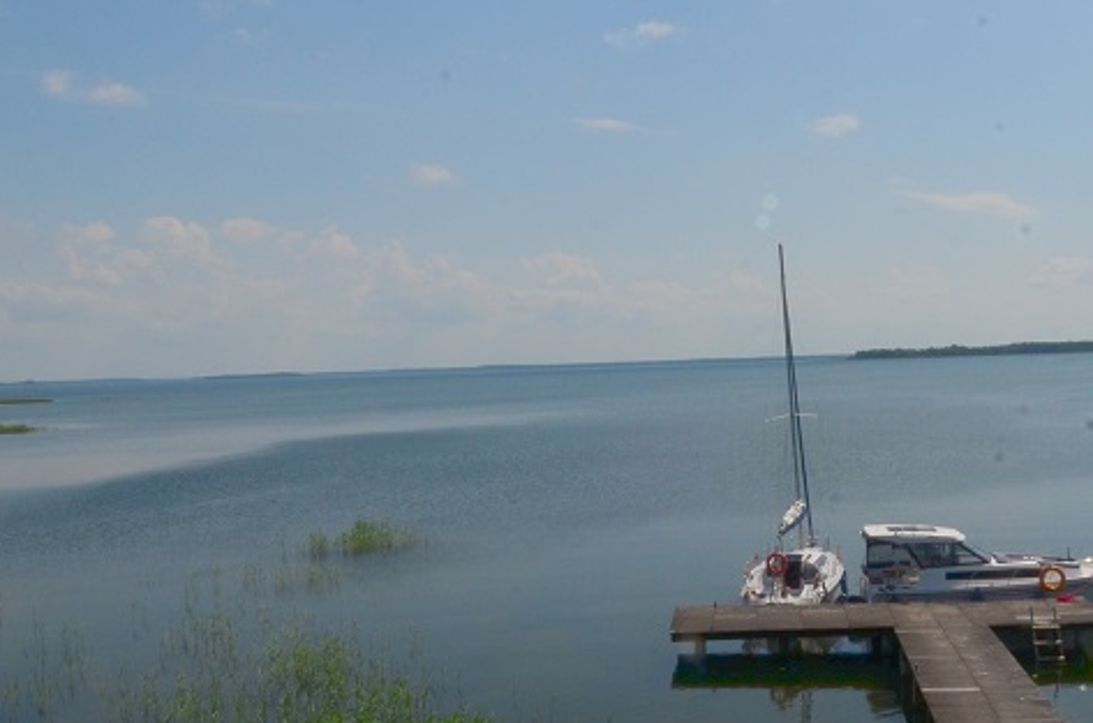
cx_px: 699
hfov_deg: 50.2
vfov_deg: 34.8
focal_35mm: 38
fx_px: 1151
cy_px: 422
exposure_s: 1/320
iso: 180
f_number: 22
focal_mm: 12
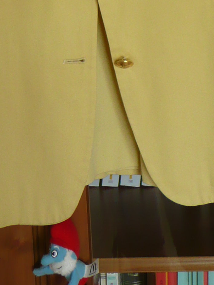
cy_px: -140
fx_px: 693
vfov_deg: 20.1
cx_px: 84
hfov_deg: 17.5
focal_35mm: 84
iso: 200
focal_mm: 4.6
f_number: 3.3
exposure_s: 1/30
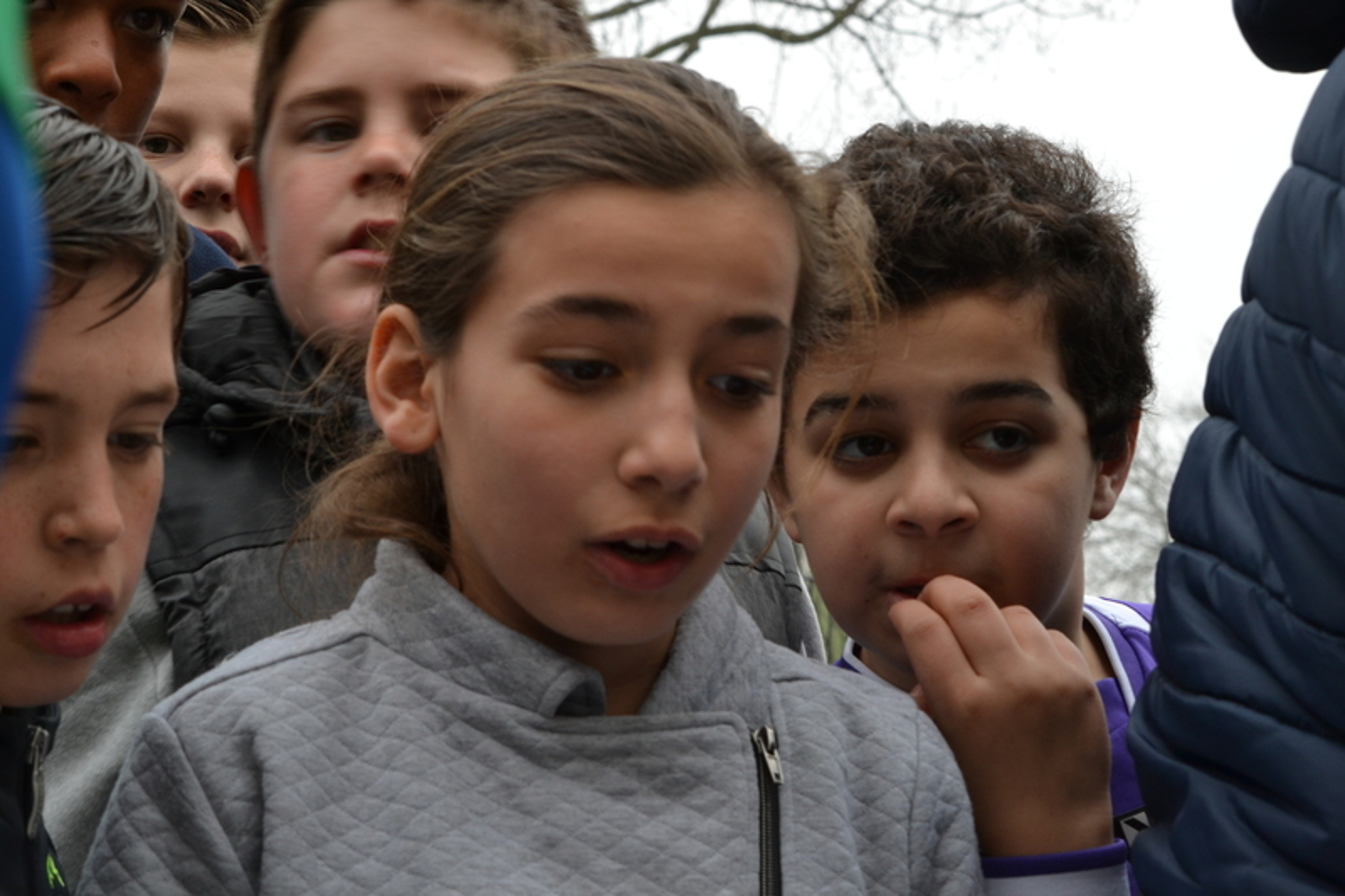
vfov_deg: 16.5
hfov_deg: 24.6
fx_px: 3081
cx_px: 672
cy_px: 448
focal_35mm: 82
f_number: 11
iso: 400
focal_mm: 55
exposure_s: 1/80
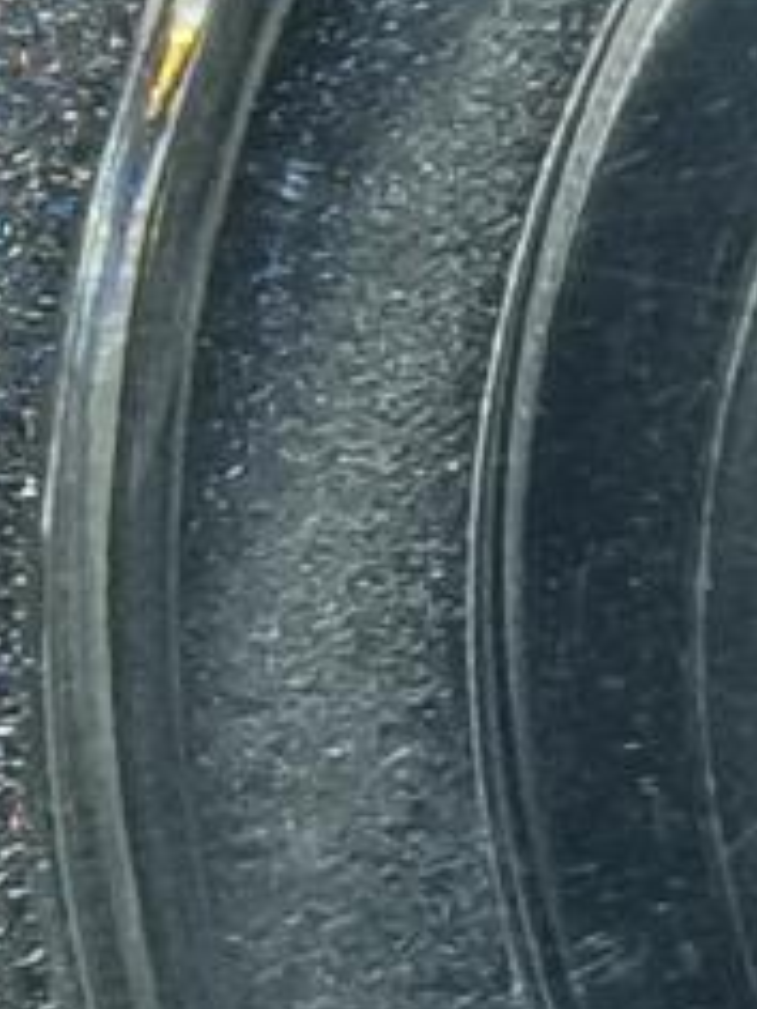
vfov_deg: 4.1
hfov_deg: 3.1
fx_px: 13996
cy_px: -43
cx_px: 1869
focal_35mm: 480
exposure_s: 1/100
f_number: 1.9
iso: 80
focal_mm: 6.67
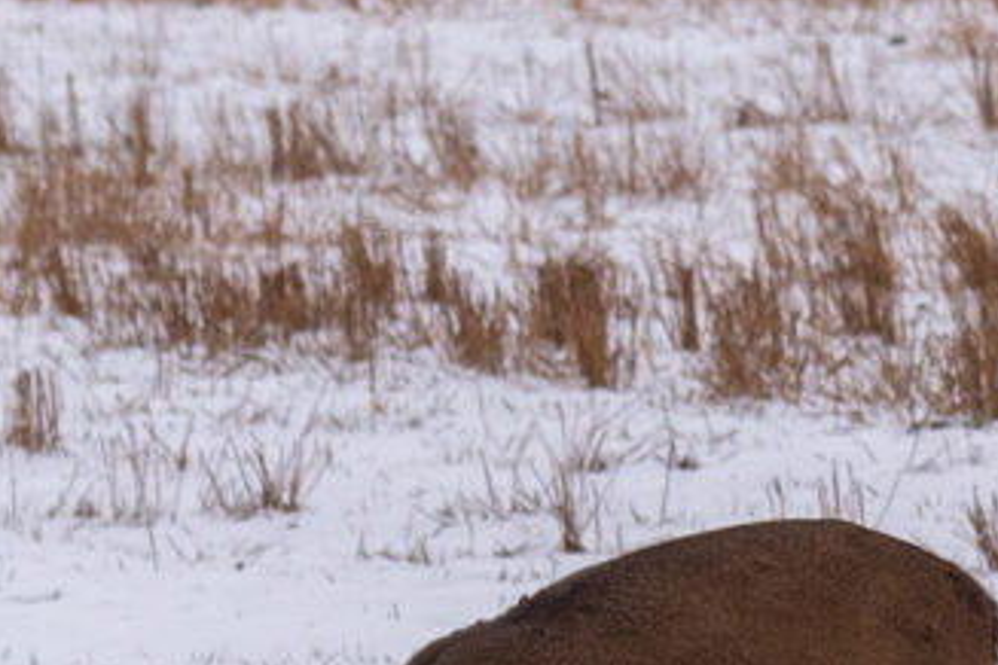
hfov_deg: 2.2
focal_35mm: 939
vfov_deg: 1.5
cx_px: 2780
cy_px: 575
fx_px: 26029
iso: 200
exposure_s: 1/400
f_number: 6.3
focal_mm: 120
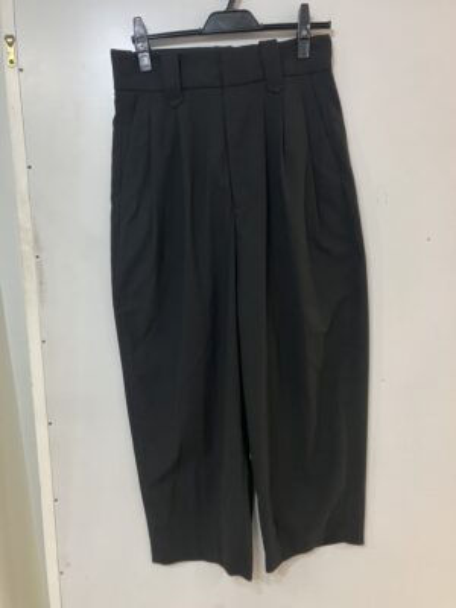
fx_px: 492
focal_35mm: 28
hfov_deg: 49.7
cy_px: 304
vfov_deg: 63.4
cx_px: 228
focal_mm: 3.99
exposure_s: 1/50
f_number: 1.8
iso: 160
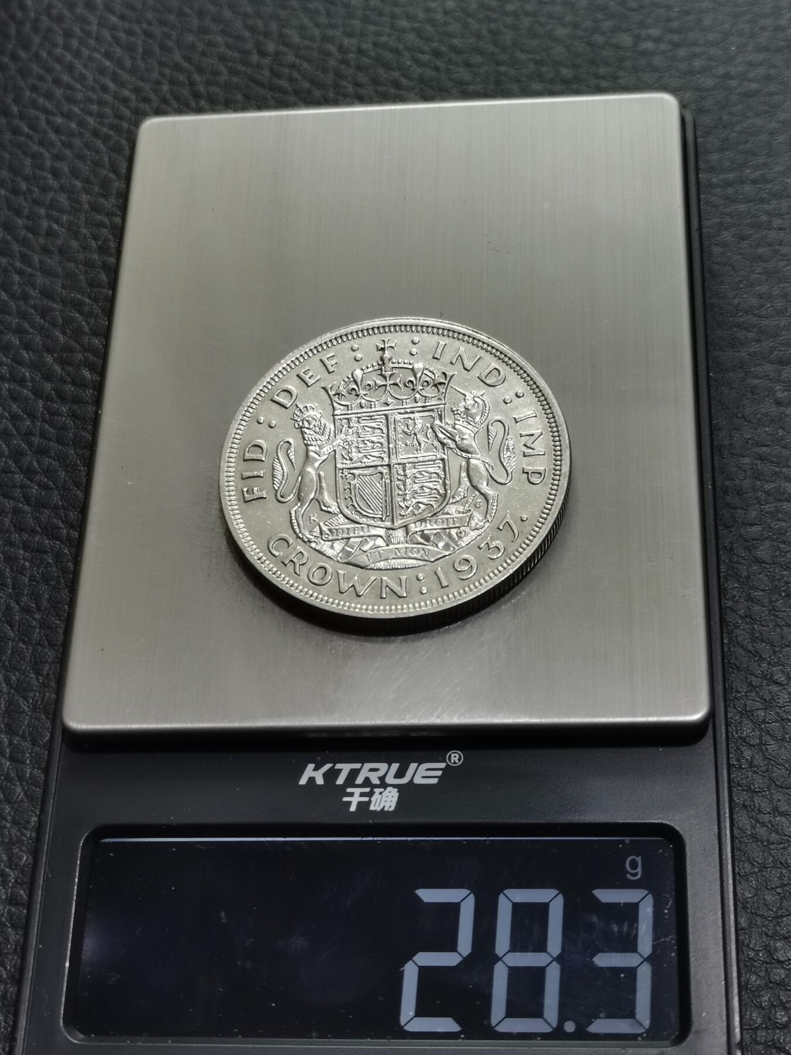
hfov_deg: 24.0
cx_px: 396
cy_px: 528
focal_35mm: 61
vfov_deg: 31.7
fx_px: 1859
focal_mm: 5.58
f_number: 1.8
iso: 80
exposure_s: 1/180
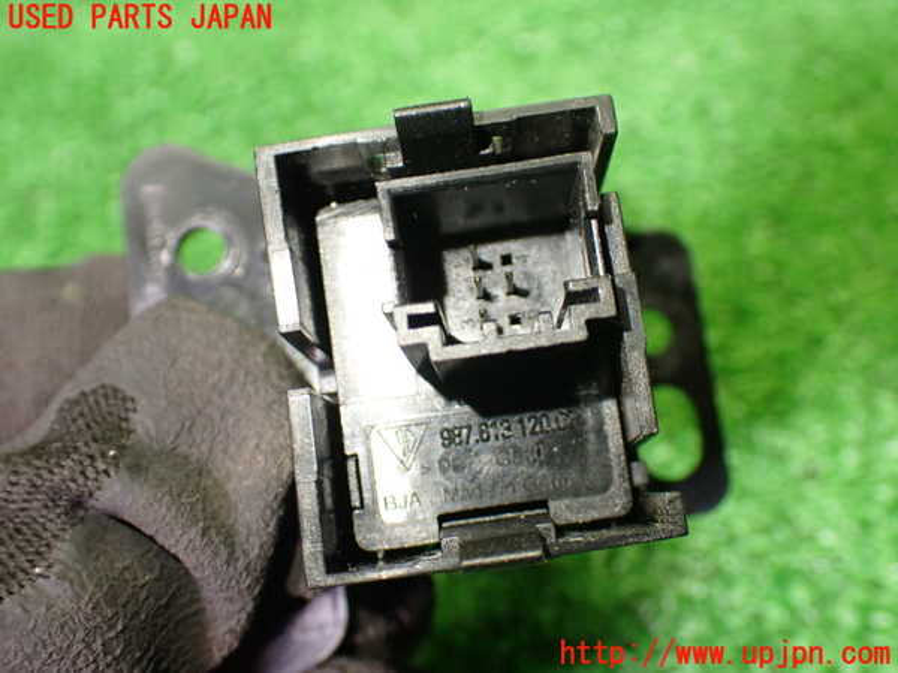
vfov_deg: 35.1
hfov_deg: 45.8
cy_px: 336
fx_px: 1064
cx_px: 449
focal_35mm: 41
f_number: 2.8
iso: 800
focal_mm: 7.31
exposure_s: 1/125
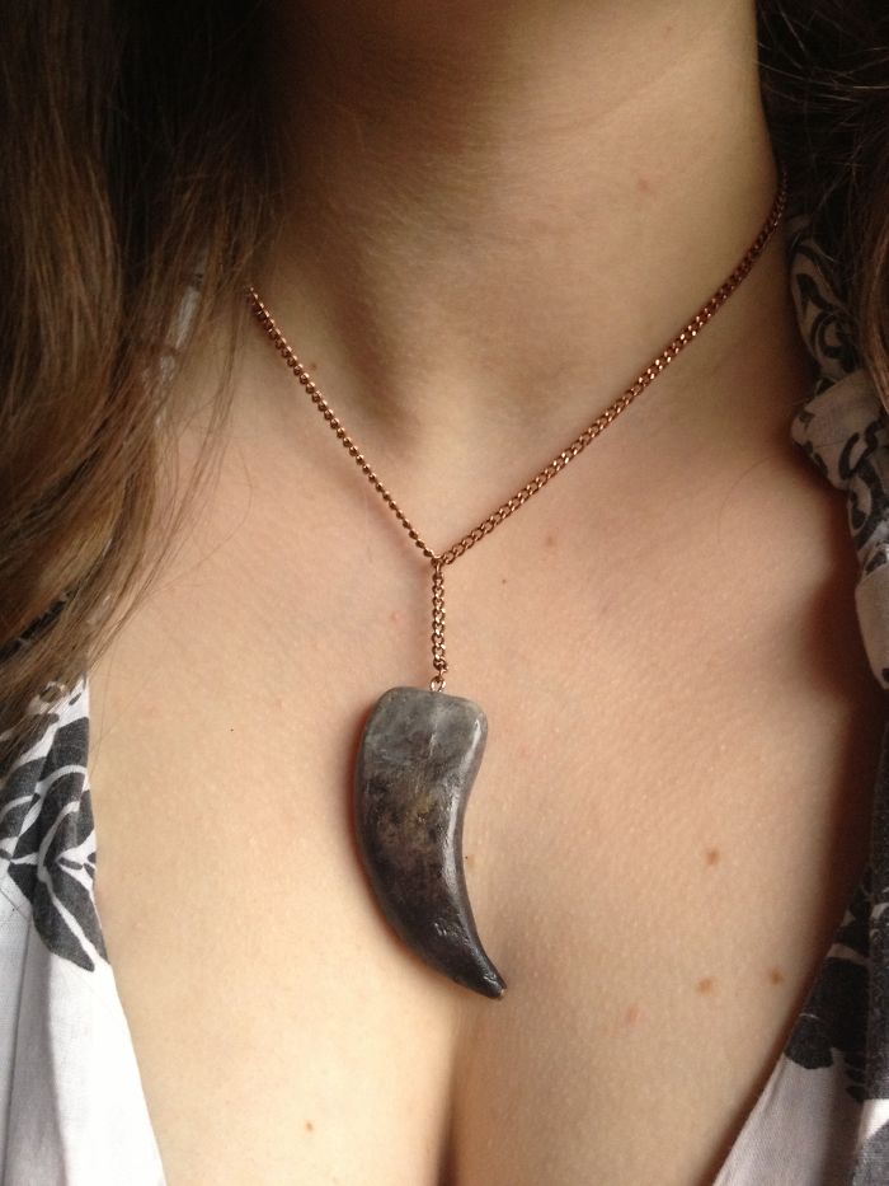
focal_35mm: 35
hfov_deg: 40.7
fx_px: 1198
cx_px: 444
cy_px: 593
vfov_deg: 52.6
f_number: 2.4
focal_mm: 4.28
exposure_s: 1/20
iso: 200
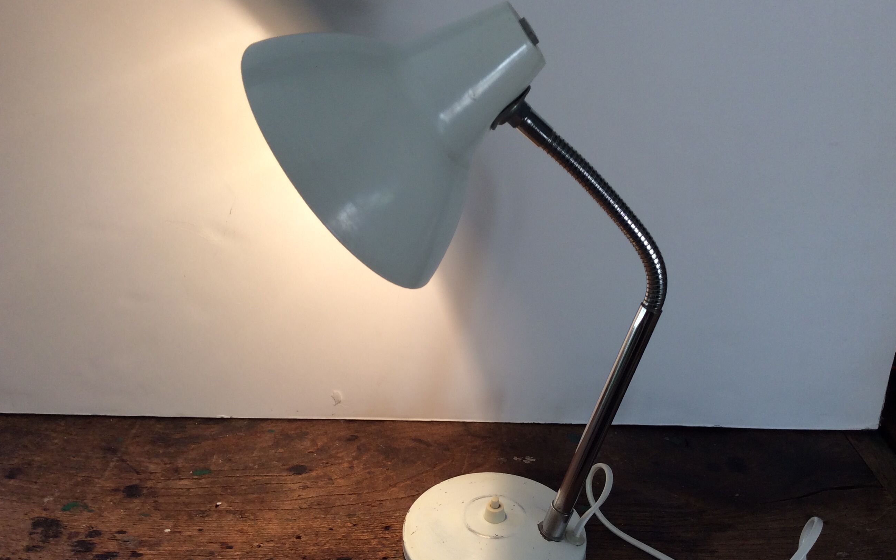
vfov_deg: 37.2
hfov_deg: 56.7
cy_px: 317
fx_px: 830
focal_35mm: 34
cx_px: 448
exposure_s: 1/50
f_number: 2.4
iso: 32
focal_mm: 3.3
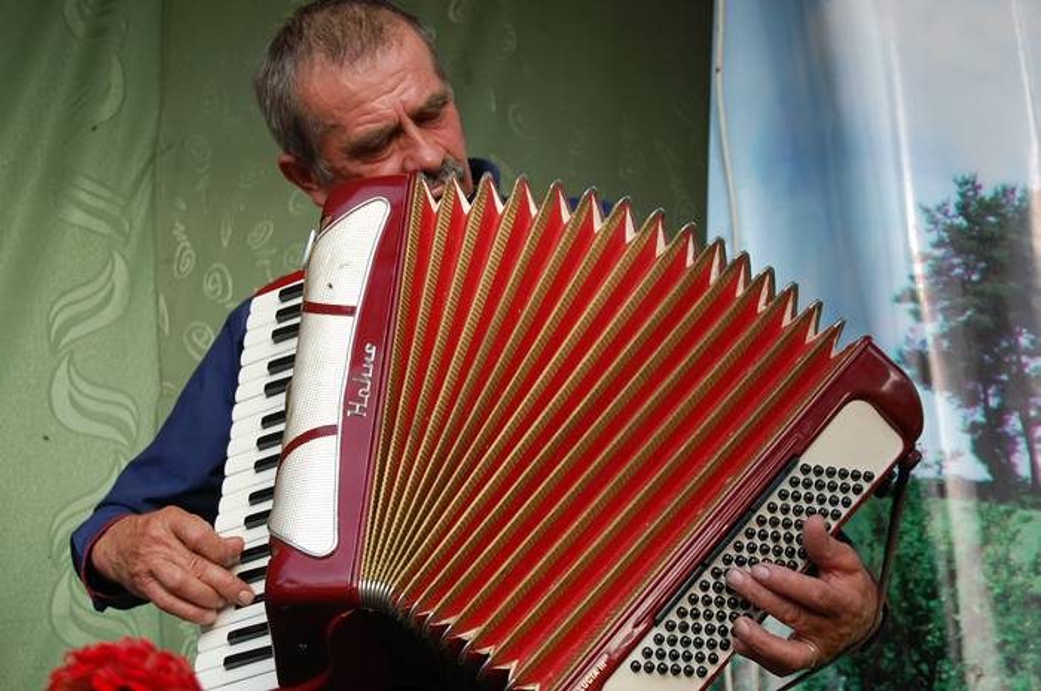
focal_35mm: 82
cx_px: 520
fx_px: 2383
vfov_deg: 16.5
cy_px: 346
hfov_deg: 24.6
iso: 200
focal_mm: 55
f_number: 6.3
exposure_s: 1/160
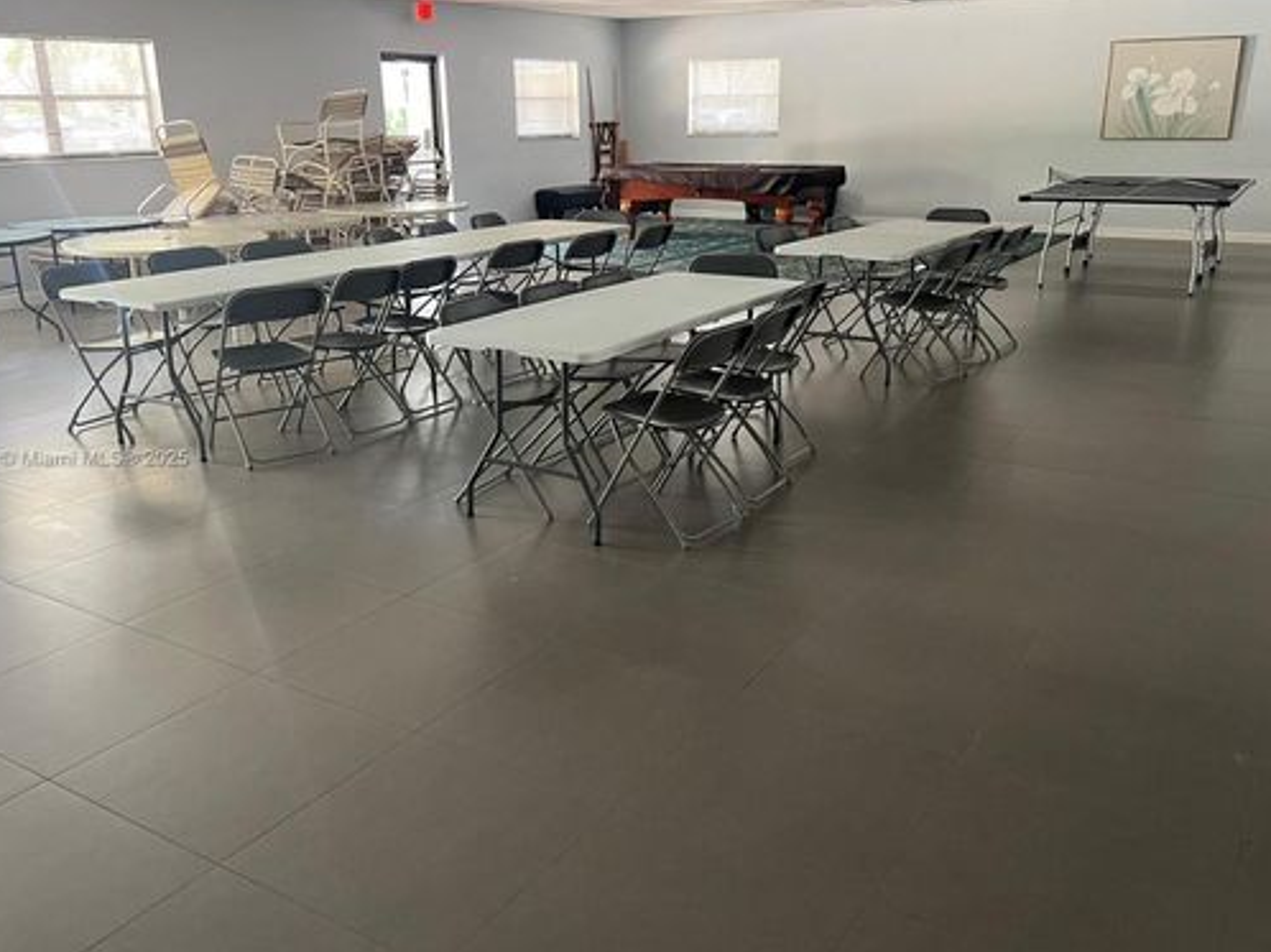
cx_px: 643
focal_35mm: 31
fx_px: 1138
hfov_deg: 58.4
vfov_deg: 45.4
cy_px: 461
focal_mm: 5.7
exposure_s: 1/60
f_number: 1.5
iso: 160
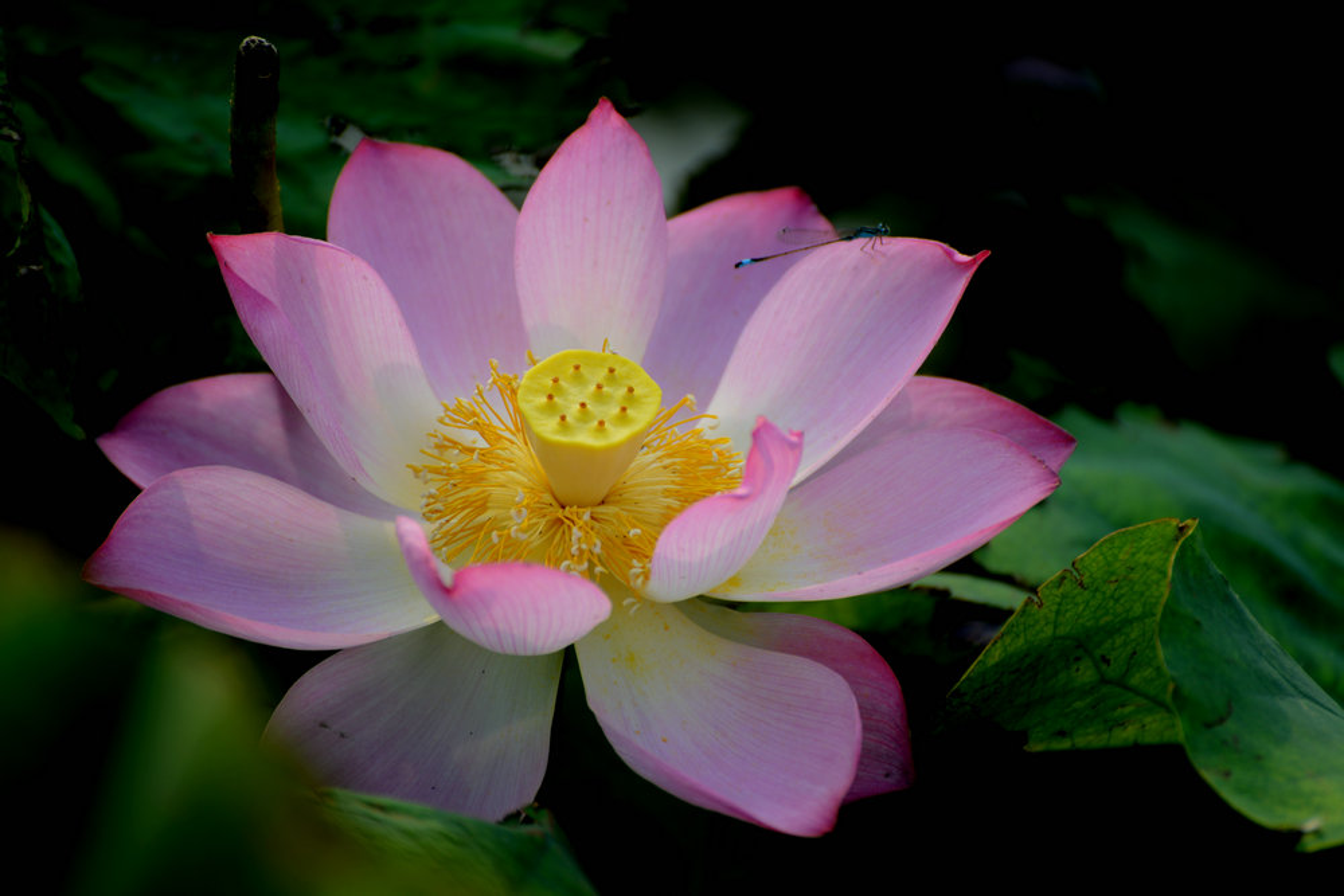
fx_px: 11201
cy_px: 448
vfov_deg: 4.6
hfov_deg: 6.9
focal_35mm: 300
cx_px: 672
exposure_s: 1/160
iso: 100
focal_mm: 300
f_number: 5.6
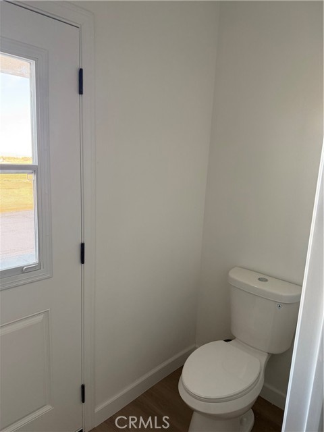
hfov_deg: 56.8
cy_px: 216
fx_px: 300
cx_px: 162
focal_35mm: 24
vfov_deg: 71.6
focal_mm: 6.76
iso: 200
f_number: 1.78
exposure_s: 1/121
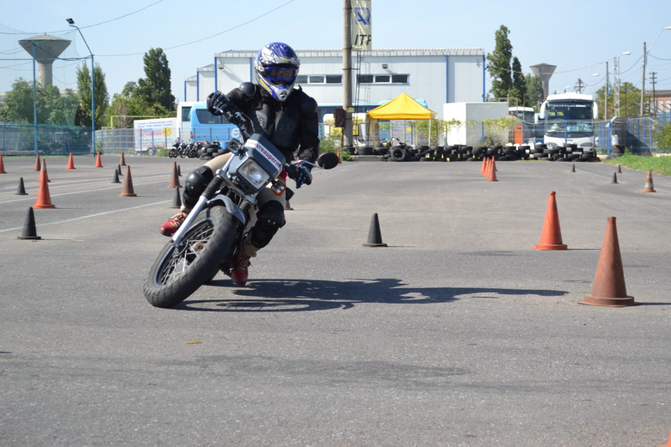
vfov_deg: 16.6
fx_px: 1538
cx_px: 336
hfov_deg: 24.6
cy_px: 224
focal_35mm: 82
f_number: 7.1
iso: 100
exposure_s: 1/200
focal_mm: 55
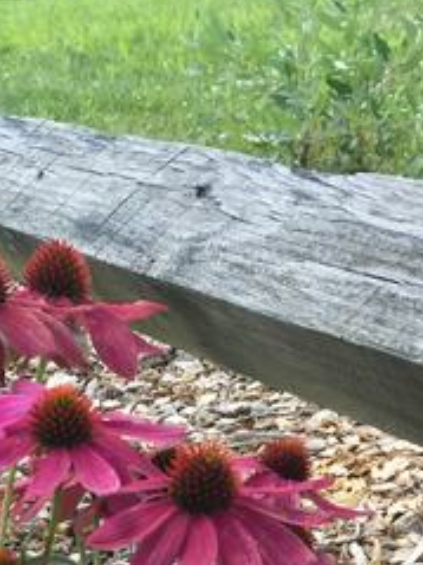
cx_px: 32
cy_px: 719
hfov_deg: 17.1
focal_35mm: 85
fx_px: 1386
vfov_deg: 21.1
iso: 32
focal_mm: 4.15
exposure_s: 1/314
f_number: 2.2
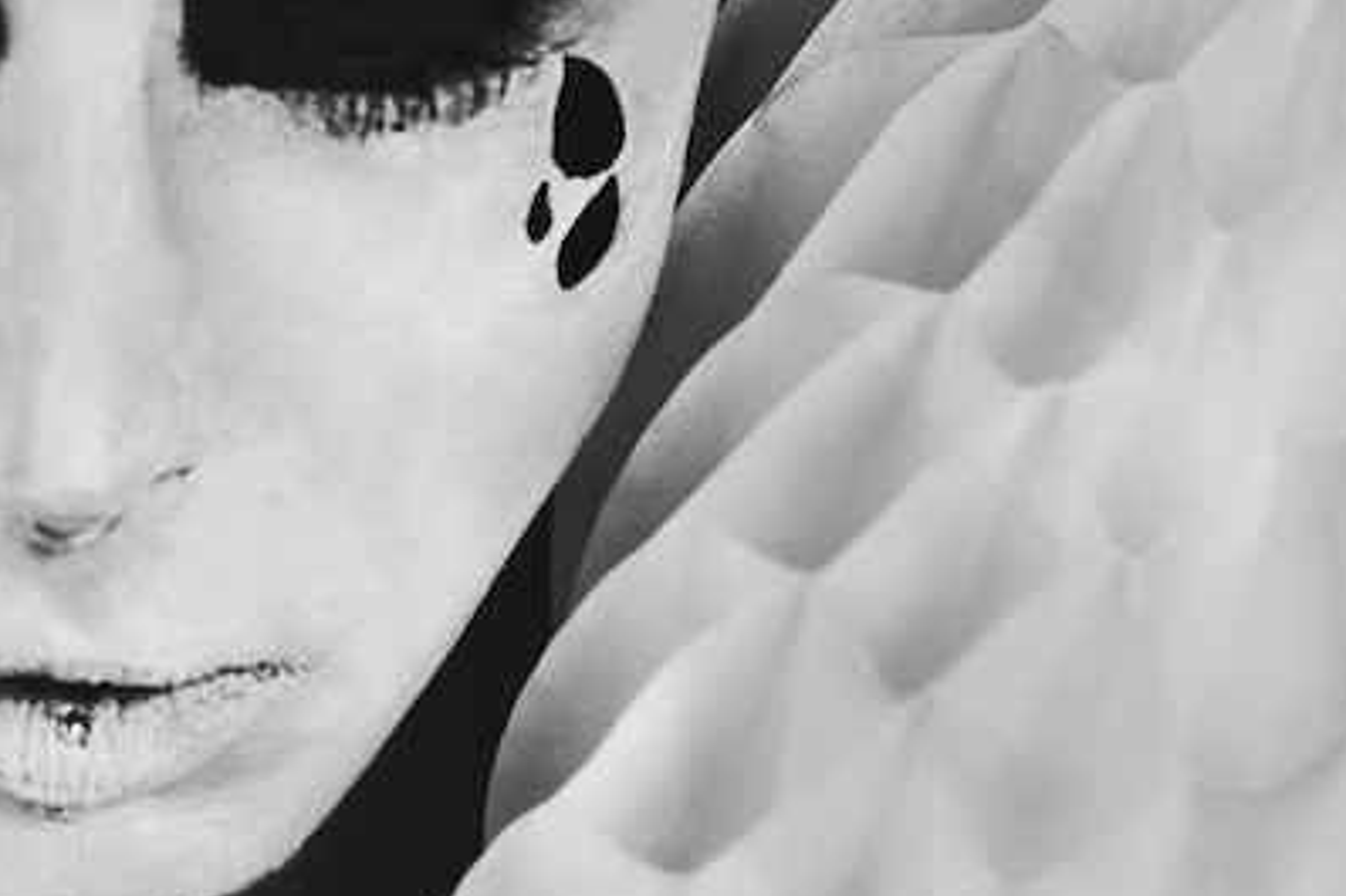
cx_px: 36
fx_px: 12706
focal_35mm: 340
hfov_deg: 6.0
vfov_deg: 4.0
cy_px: 429
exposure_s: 1/100
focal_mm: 50
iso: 100
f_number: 4
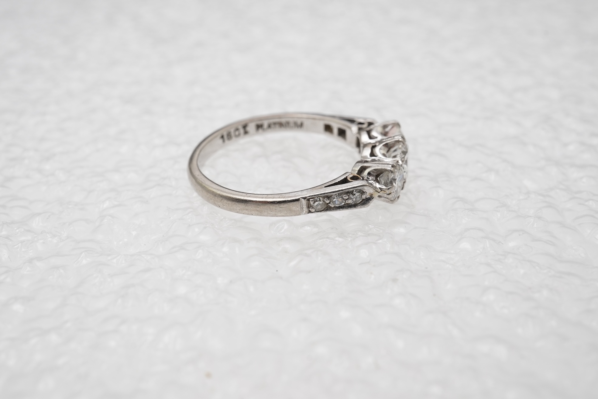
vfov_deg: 29.9
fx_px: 747
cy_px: 200
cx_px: 299
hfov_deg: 43.6
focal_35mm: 45
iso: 400
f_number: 20
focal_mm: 30
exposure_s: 1/125
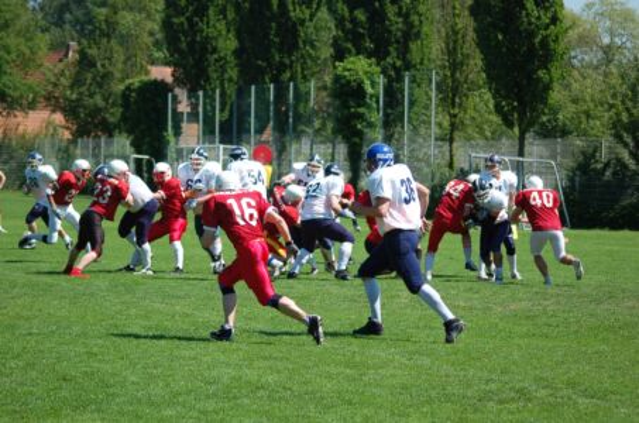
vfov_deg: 10.6
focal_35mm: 129
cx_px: 320
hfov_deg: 15.9
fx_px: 2285
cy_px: 212
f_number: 4.5
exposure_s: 1/1000
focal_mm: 86
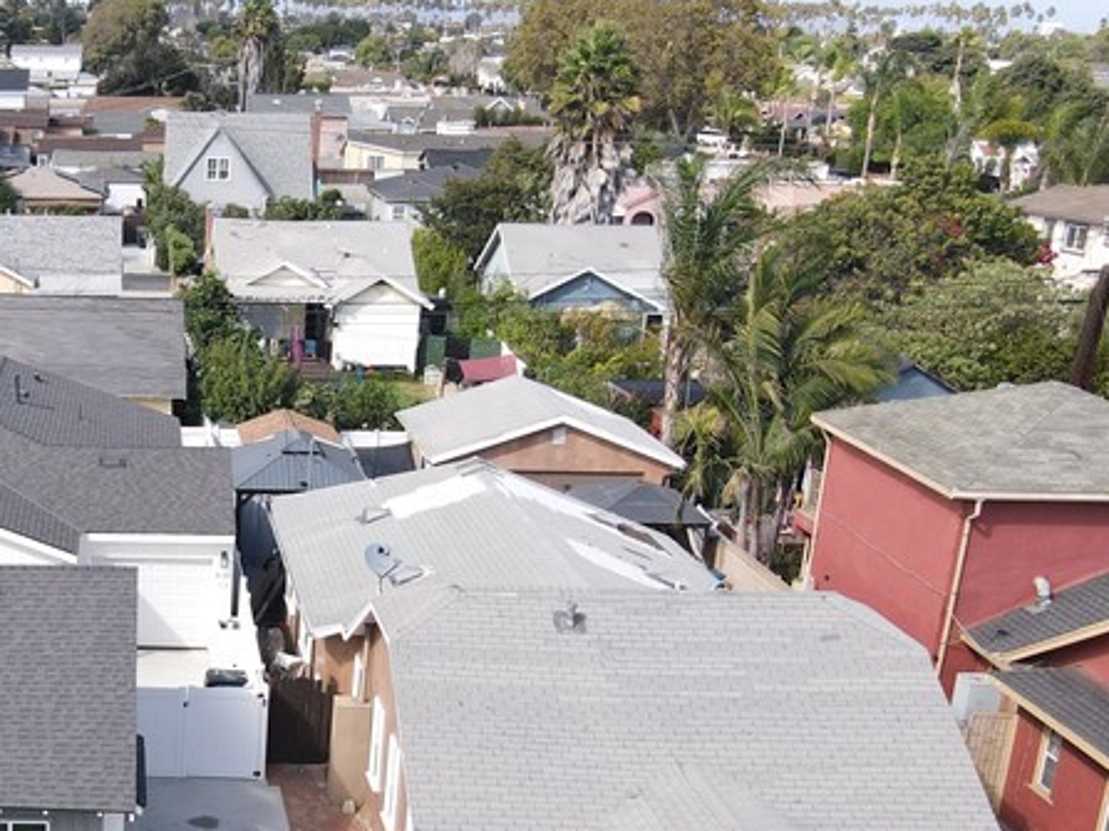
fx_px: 1762
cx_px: 40
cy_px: 749
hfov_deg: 32.5
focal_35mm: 55
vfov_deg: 25.7
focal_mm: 4.5
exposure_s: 1/20
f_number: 2.8
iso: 100
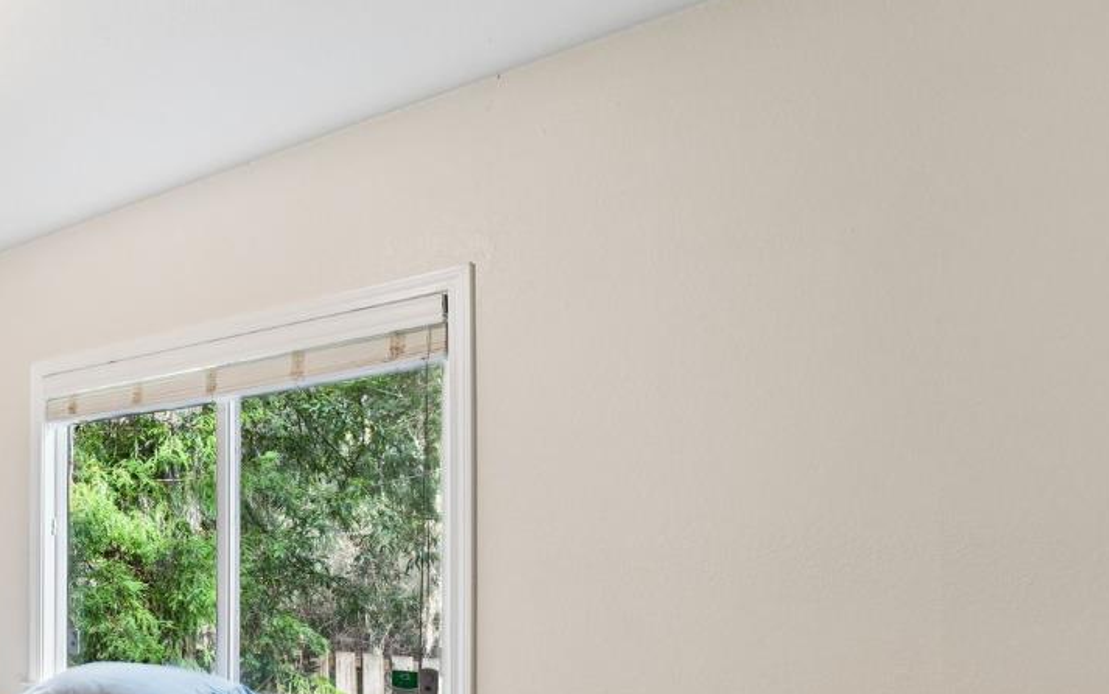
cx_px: -17
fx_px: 907
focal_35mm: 30
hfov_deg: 50.1
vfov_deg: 40.0
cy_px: 566
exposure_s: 1/25
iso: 800
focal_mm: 14
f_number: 8
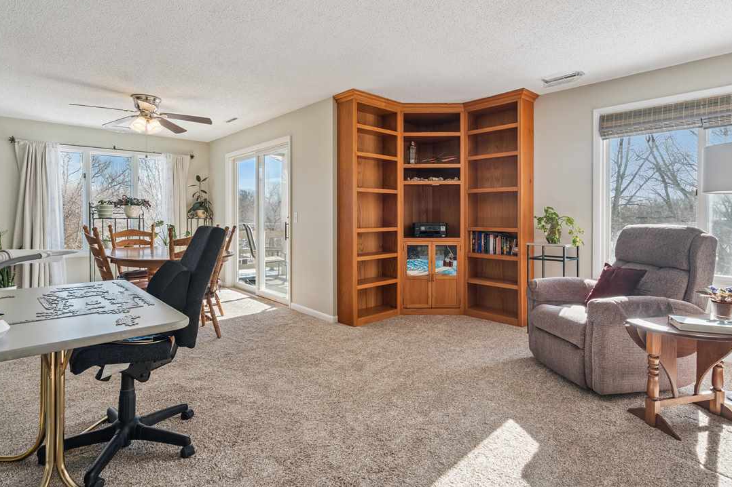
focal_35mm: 19
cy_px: 213
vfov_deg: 64.3
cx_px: 373
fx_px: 386
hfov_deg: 86.9
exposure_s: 1/25
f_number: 10
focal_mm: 16
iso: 400
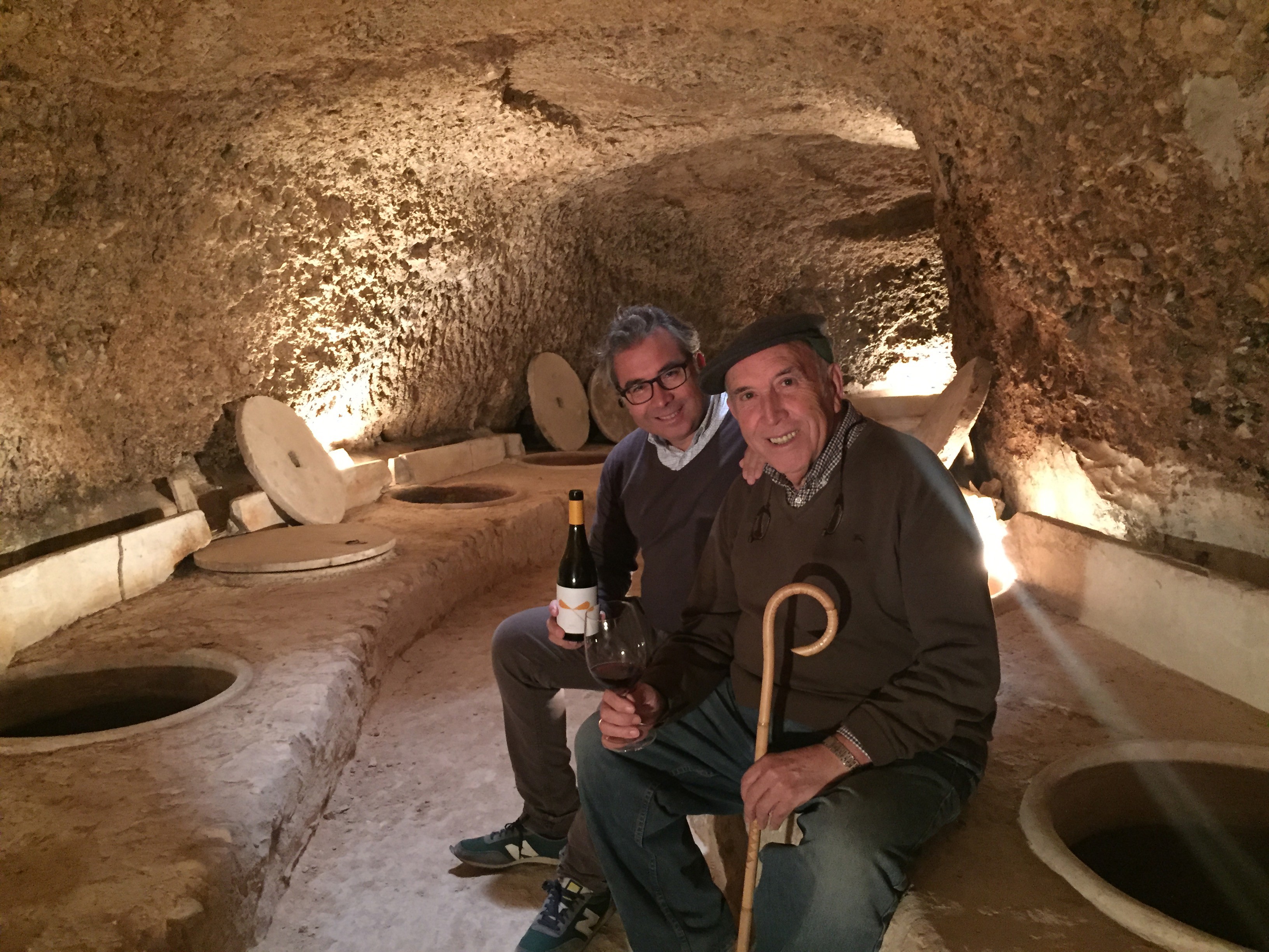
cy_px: 476
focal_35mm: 29
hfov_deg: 61.7
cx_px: 634
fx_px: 1063
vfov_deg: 48.2
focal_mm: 4.15
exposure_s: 1/17
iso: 800
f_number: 2.2
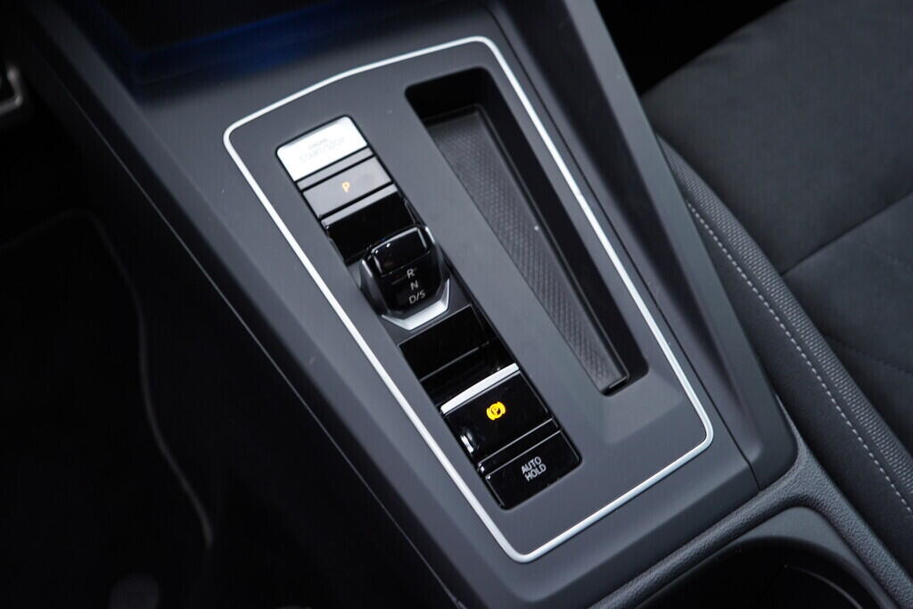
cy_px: 304
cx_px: 456
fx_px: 913
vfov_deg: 36.9
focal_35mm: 36
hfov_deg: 53.1
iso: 125
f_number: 2.8
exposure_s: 1/40
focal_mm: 24
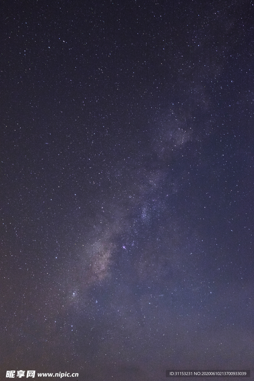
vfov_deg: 58.7
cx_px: 127
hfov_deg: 41.1
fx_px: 339
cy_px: 190
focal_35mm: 32
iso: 6400
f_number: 4
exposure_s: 20
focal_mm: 21.4
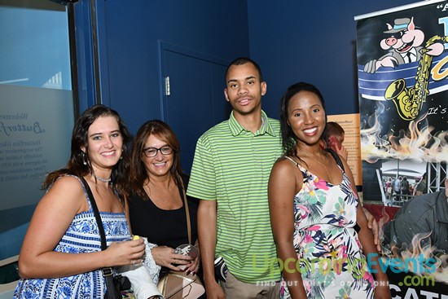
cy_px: 150
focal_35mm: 33
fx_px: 411
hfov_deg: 57.2
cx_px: 224
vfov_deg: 40.0
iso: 800
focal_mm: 22
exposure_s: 1/125
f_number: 3.5
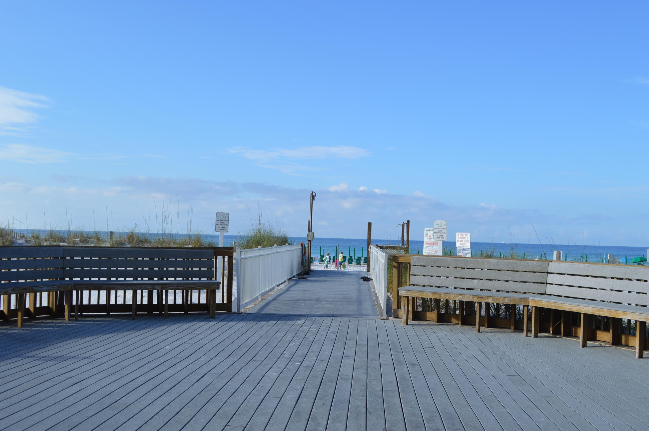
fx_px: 648
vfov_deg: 36.8
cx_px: 324
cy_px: 216
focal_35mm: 36
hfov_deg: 53.2
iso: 100
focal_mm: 24
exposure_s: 1/250
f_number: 8
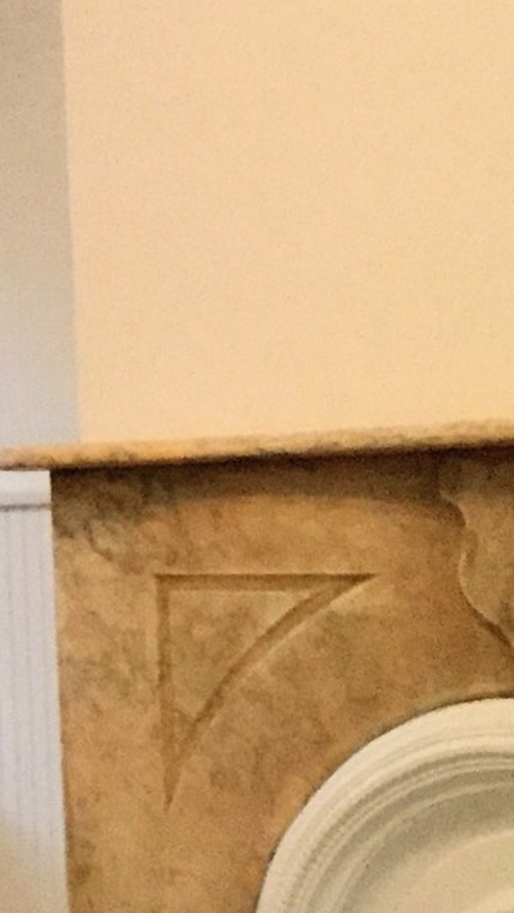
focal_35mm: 111
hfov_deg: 10.0
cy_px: 537
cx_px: -577
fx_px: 2688
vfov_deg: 19.3
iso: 200
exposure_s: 1/30
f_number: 2.4
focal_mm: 3.3
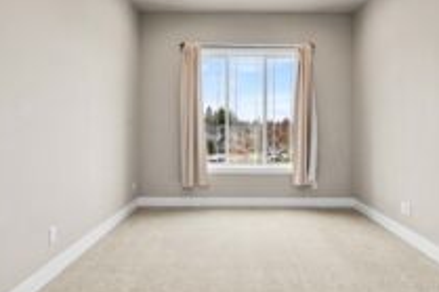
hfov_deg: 76.1
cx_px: 233
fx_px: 280
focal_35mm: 23
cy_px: 127
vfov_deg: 54.9
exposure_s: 1/60
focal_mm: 12
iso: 200
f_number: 6.3
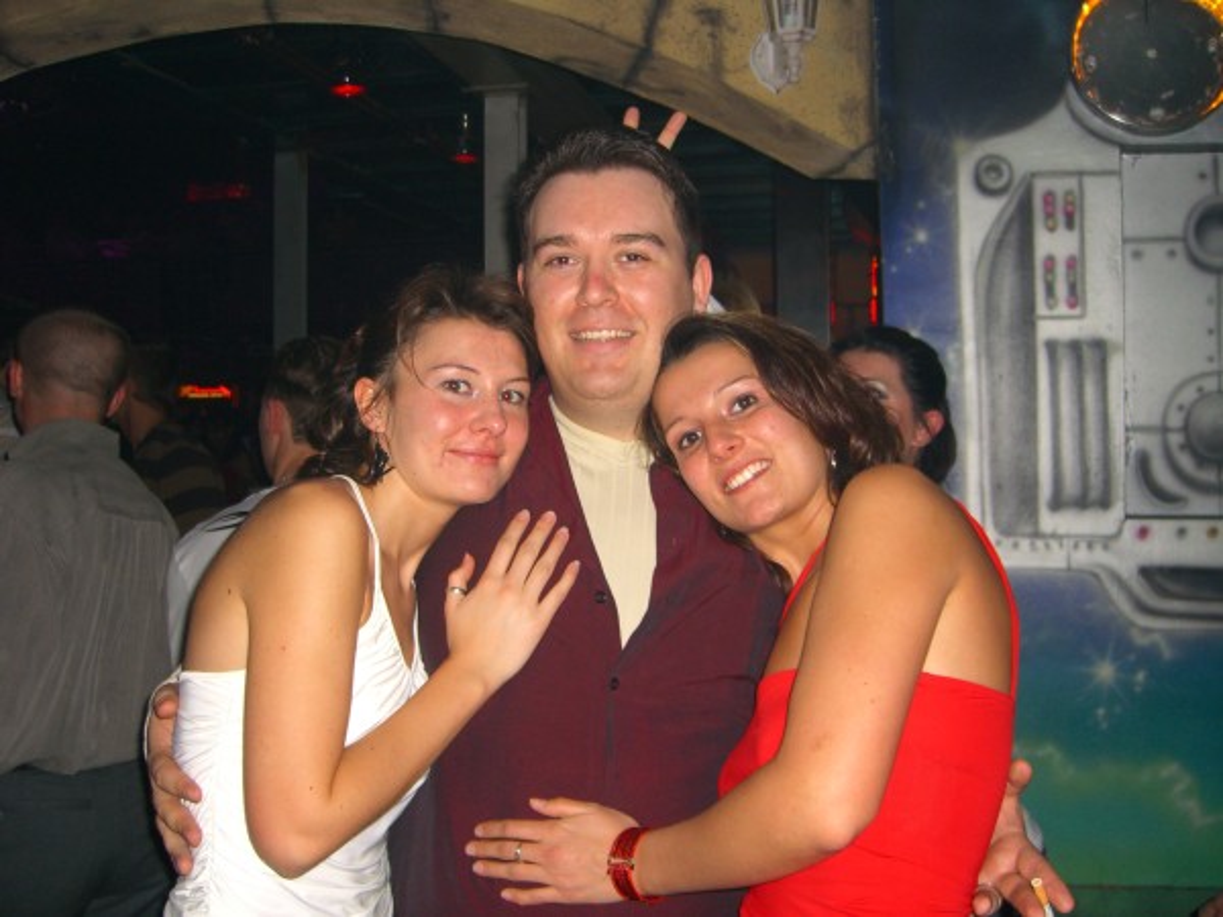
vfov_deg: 37.7
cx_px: 612
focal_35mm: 38
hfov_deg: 49.0
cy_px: 458
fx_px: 1343
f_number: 2.8
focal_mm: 7.9
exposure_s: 1/60
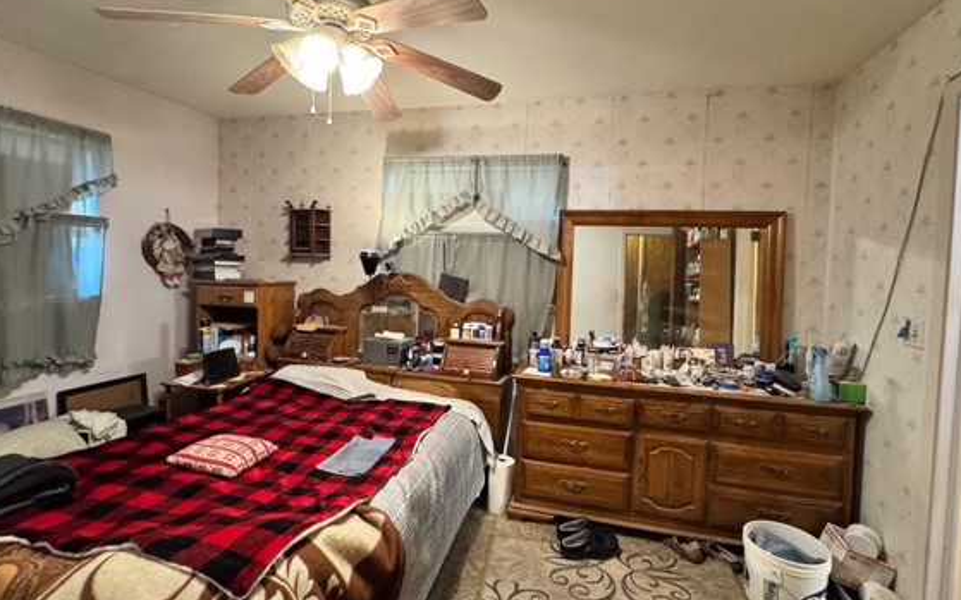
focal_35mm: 17
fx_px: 445
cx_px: 485
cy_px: 275
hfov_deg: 94.4
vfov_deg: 67.8
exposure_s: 1/60
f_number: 2.2
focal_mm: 2.22
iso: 640
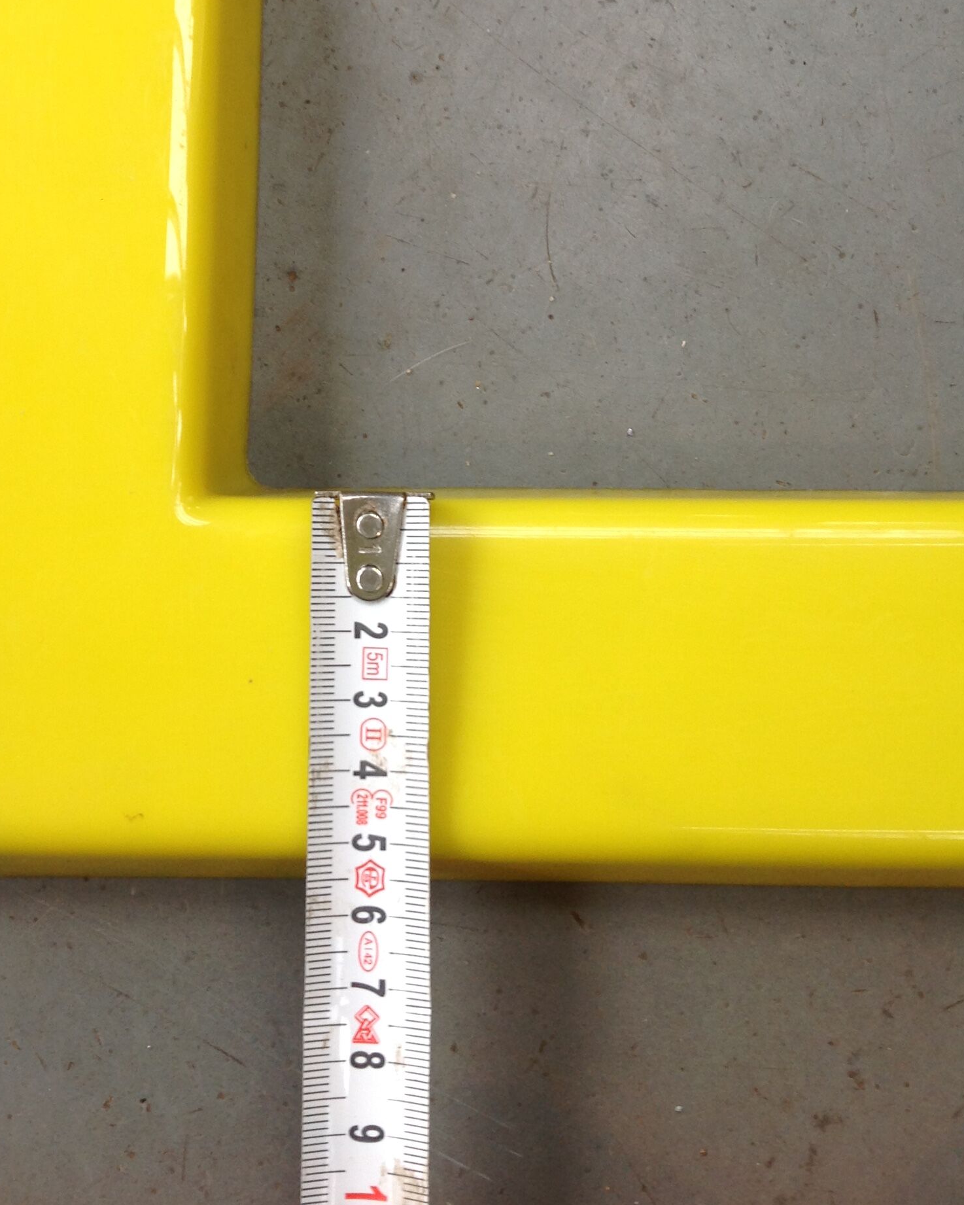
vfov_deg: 38.2
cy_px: 370
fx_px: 1712
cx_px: 376
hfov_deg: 31.4
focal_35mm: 48
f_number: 2.4
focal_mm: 4.28
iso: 50
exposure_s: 1/17
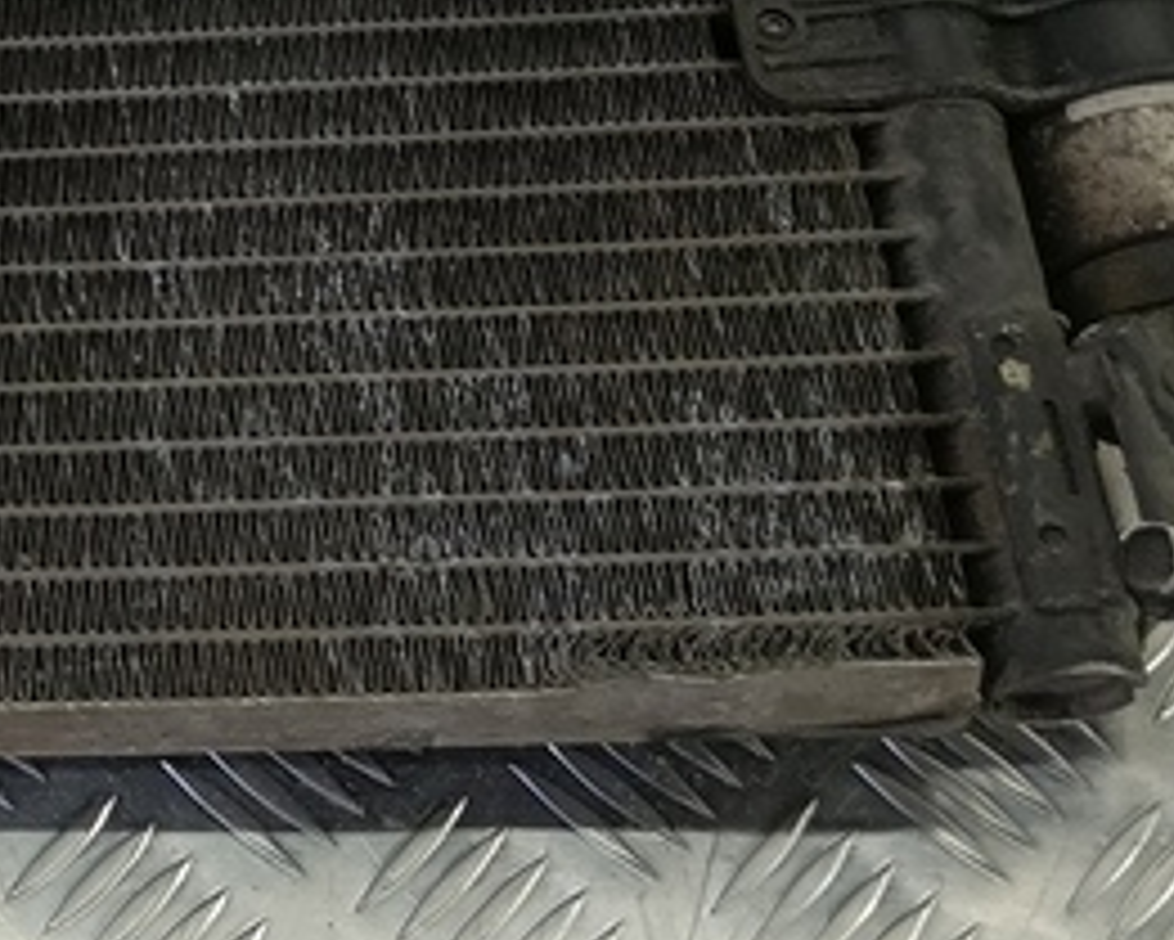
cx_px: -621
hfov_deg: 18.9
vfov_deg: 17.0
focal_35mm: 88
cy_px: -76
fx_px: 3059
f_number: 1.6
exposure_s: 1/50
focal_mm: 4.11
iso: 91
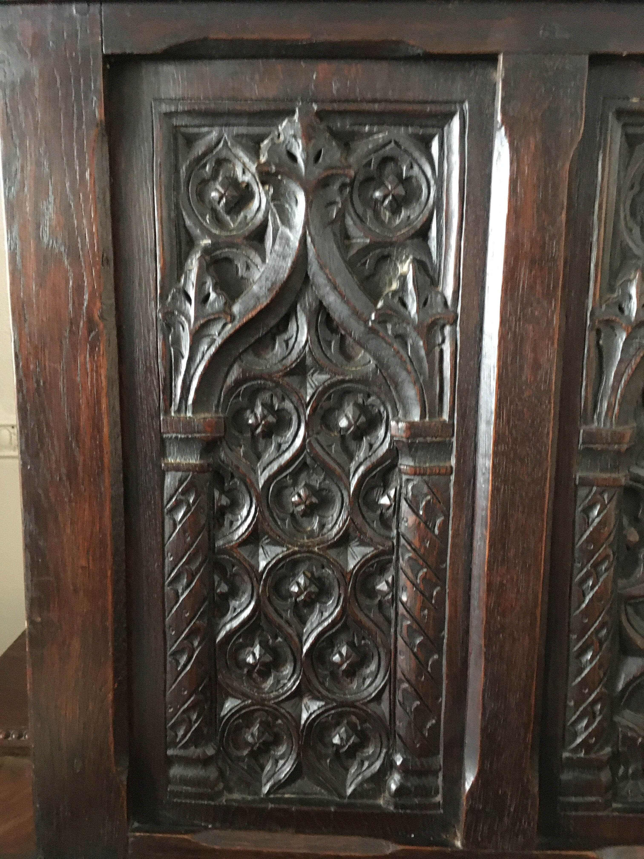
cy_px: 430
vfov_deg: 61.7
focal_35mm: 29
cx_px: 322
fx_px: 719
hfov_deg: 48.2
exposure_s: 1/17
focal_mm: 4.15
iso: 500
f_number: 2.2
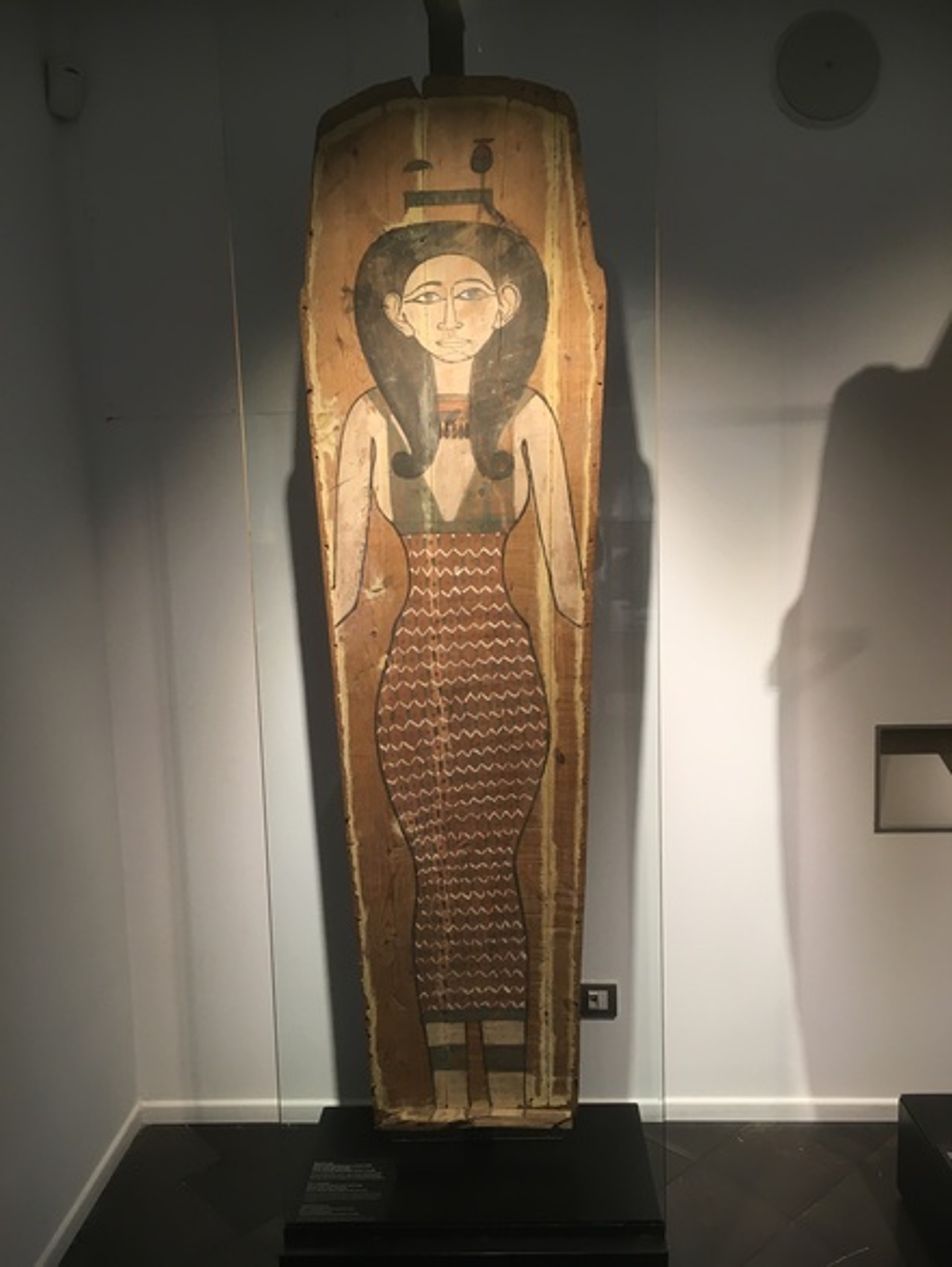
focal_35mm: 29
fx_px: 1063
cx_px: 476
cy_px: 634
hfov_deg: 48.3
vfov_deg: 61.6
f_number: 2.2
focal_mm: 4.15
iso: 64
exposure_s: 1/33
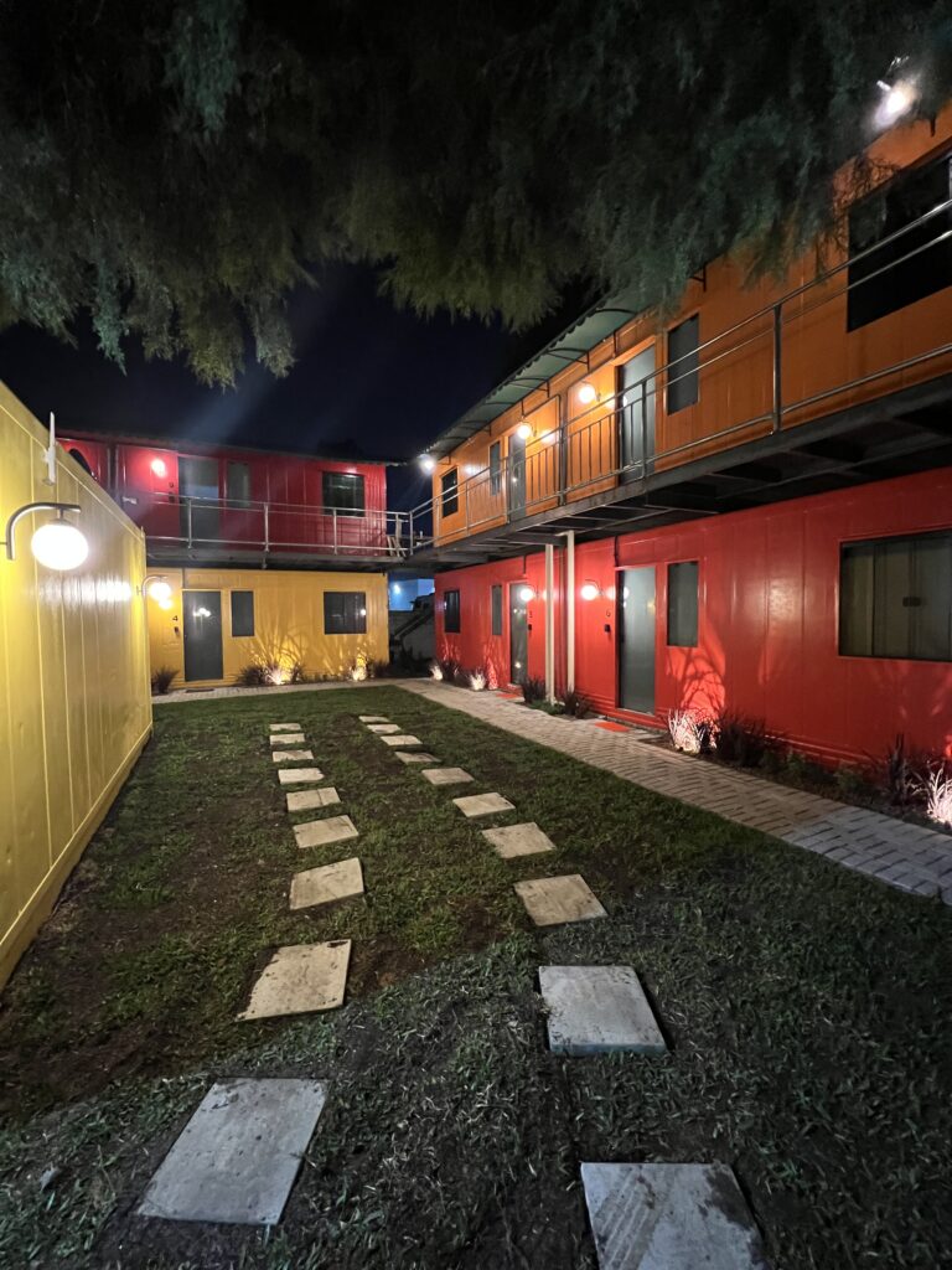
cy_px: 635
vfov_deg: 106.2
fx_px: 477
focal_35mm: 13
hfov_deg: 89.9
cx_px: 476
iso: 1000
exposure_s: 1/30
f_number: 1.8
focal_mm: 1.57
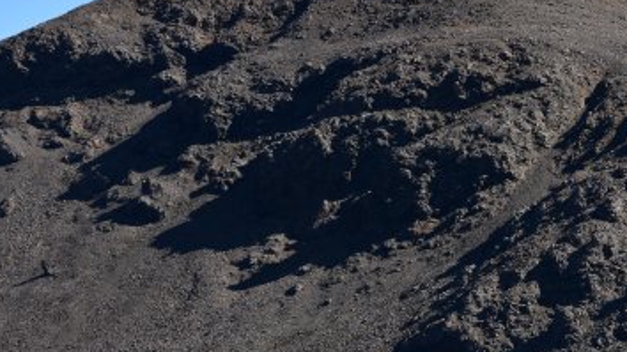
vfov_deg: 2.7
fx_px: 7446
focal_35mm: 448
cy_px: 136
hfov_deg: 4.8
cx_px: 462
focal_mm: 165
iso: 125
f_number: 11
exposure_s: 1/125
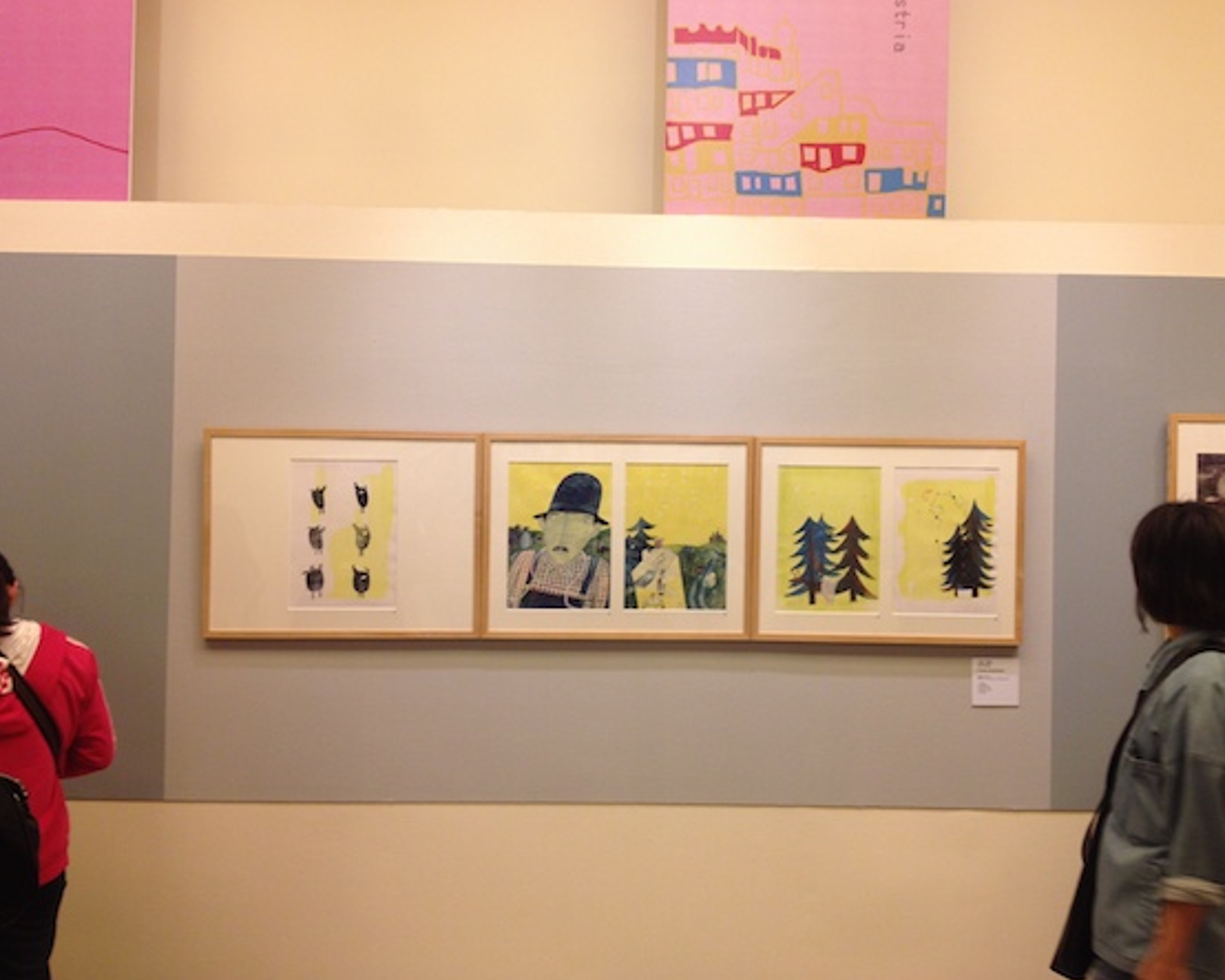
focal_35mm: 37
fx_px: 1341
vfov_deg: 40.1
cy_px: 487
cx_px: 650
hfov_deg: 49.1
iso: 64
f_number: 2.4
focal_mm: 4.28
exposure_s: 1/40
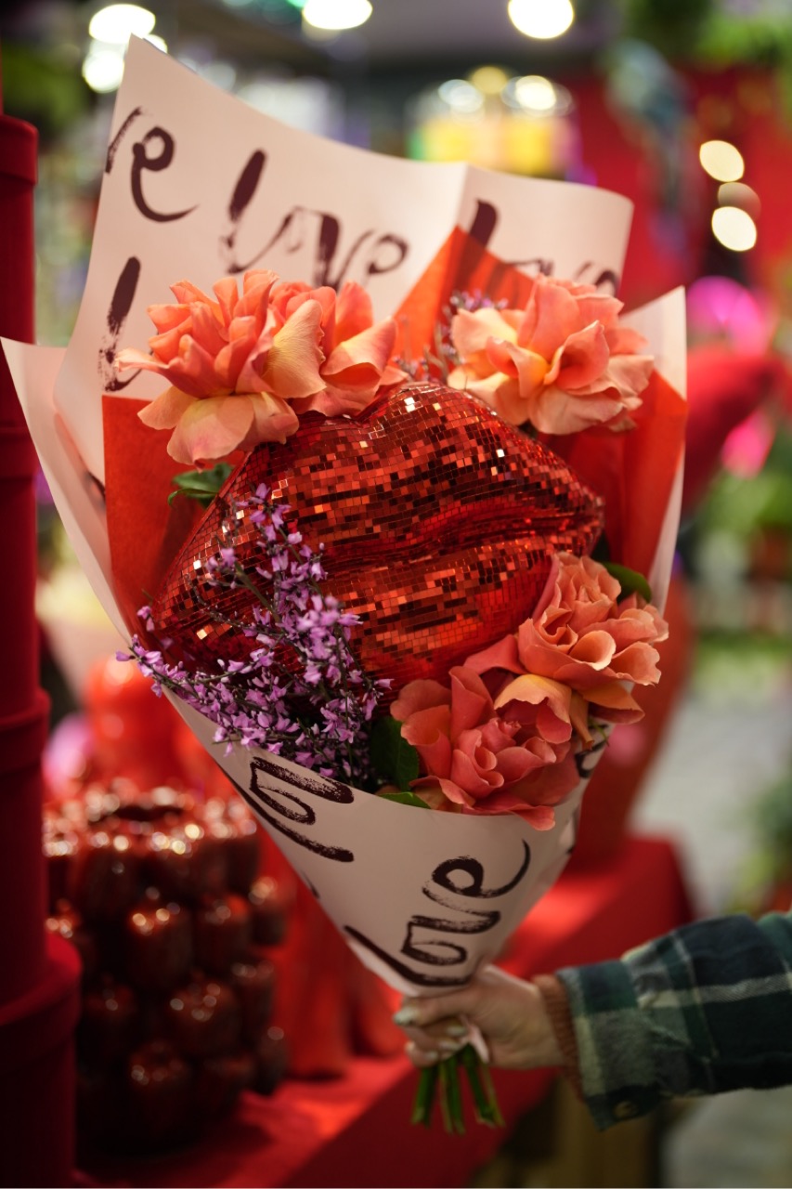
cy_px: 594
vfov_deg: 39.6
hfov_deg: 27.0
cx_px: 396
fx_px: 1650
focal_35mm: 50
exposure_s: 1/50
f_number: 1.2
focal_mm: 50
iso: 250
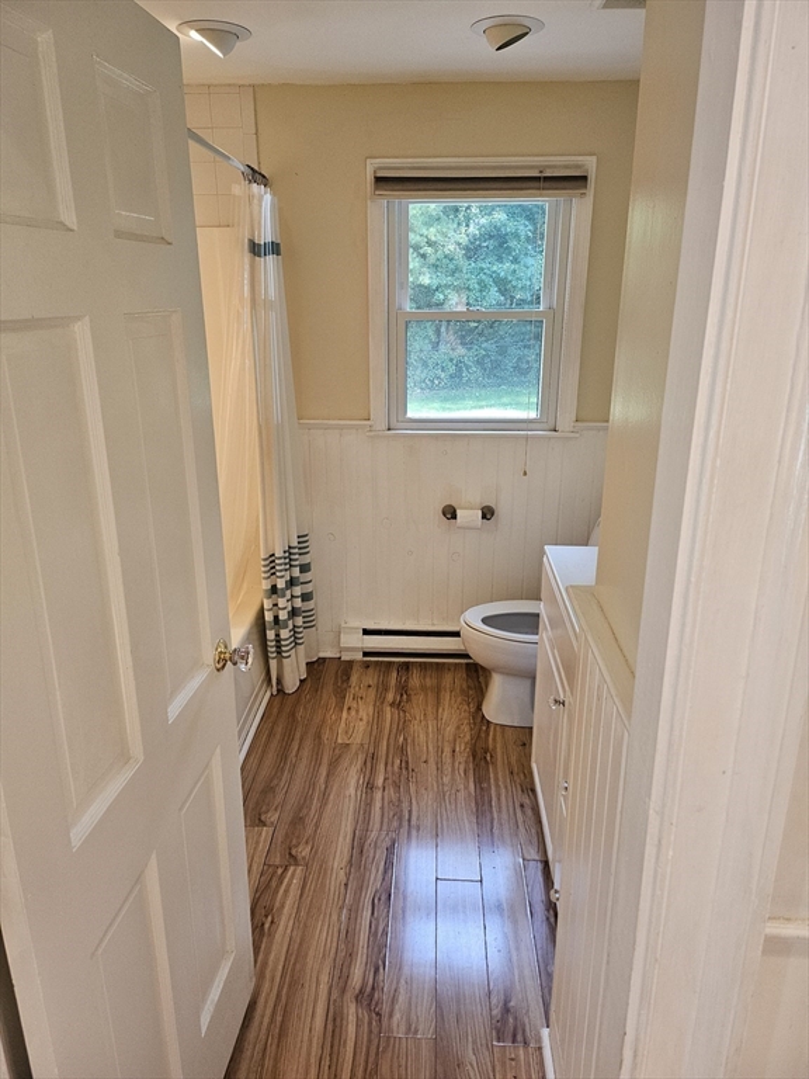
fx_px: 748
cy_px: 540
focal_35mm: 24
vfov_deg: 71.6
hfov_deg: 56.8
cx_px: 404
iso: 250
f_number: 1.8
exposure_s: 1/120
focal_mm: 5
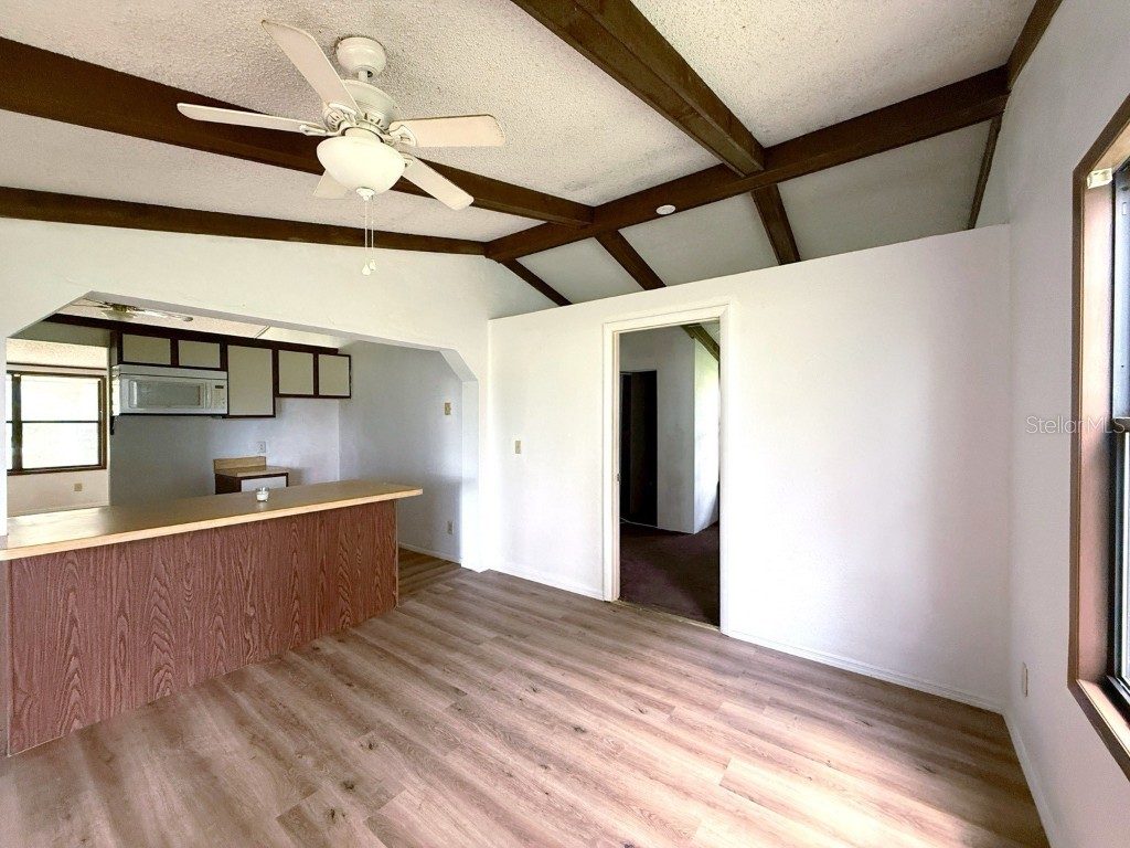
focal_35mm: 14
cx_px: 565
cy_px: 424
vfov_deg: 85.7
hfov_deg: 102.1
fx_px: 457
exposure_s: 1/65
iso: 320
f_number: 2.2
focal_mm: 2.22
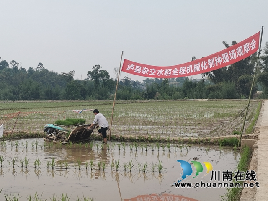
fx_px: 403
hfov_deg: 36.8
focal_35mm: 52
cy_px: 100
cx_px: 134
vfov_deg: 28.0
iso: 50
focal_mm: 4.75
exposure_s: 1/1272
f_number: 1.8
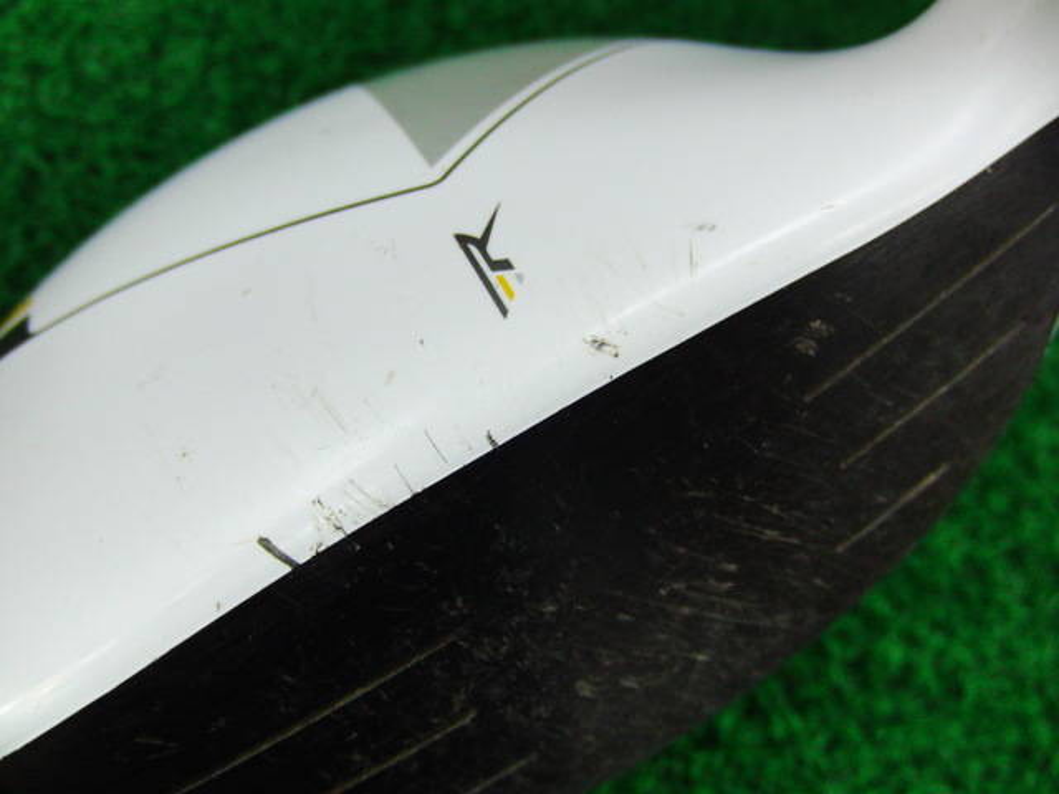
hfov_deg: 50.1
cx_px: 530
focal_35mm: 37
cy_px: 397
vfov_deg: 38.7
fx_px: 1132
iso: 320
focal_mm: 6.42
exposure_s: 1/80
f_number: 3.6
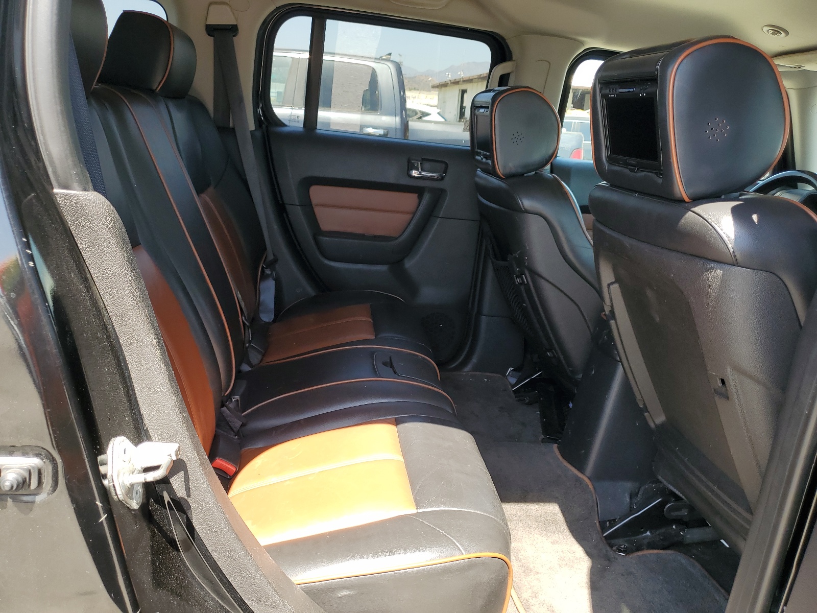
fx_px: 614
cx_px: 408
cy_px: 306
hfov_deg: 67.3
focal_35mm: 26
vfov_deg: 53.1
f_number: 1.5
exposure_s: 1/286
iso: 50
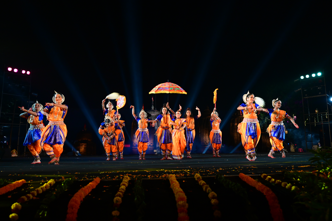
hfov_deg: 59.5
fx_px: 290
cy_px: 110
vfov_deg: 41.7
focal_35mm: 32
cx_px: 166
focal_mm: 31.5
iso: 3200
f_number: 6.3
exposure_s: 1/400
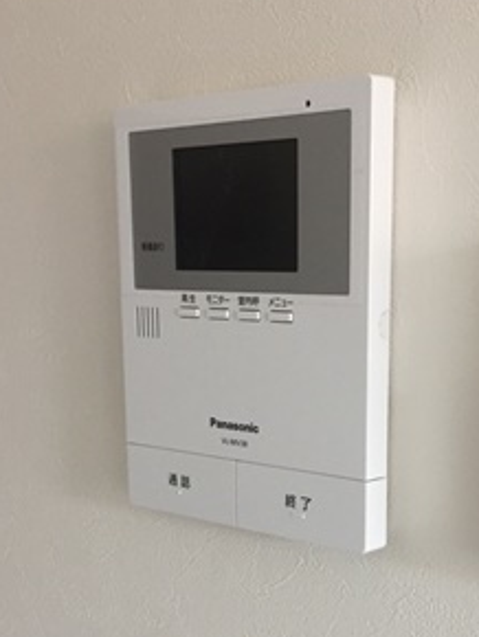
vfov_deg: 38.8
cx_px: 354
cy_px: 459
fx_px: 884
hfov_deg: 29.9
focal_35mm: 48
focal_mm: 4.15
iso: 125
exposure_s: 1/30
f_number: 2.2
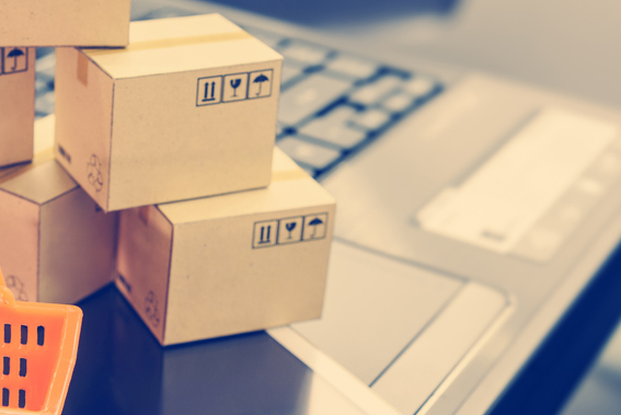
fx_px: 1450
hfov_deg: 24.1
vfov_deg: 16.3
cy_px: 246
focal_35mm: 84
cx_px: 229
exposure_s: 1
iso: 100
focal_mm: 38
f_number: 7.1
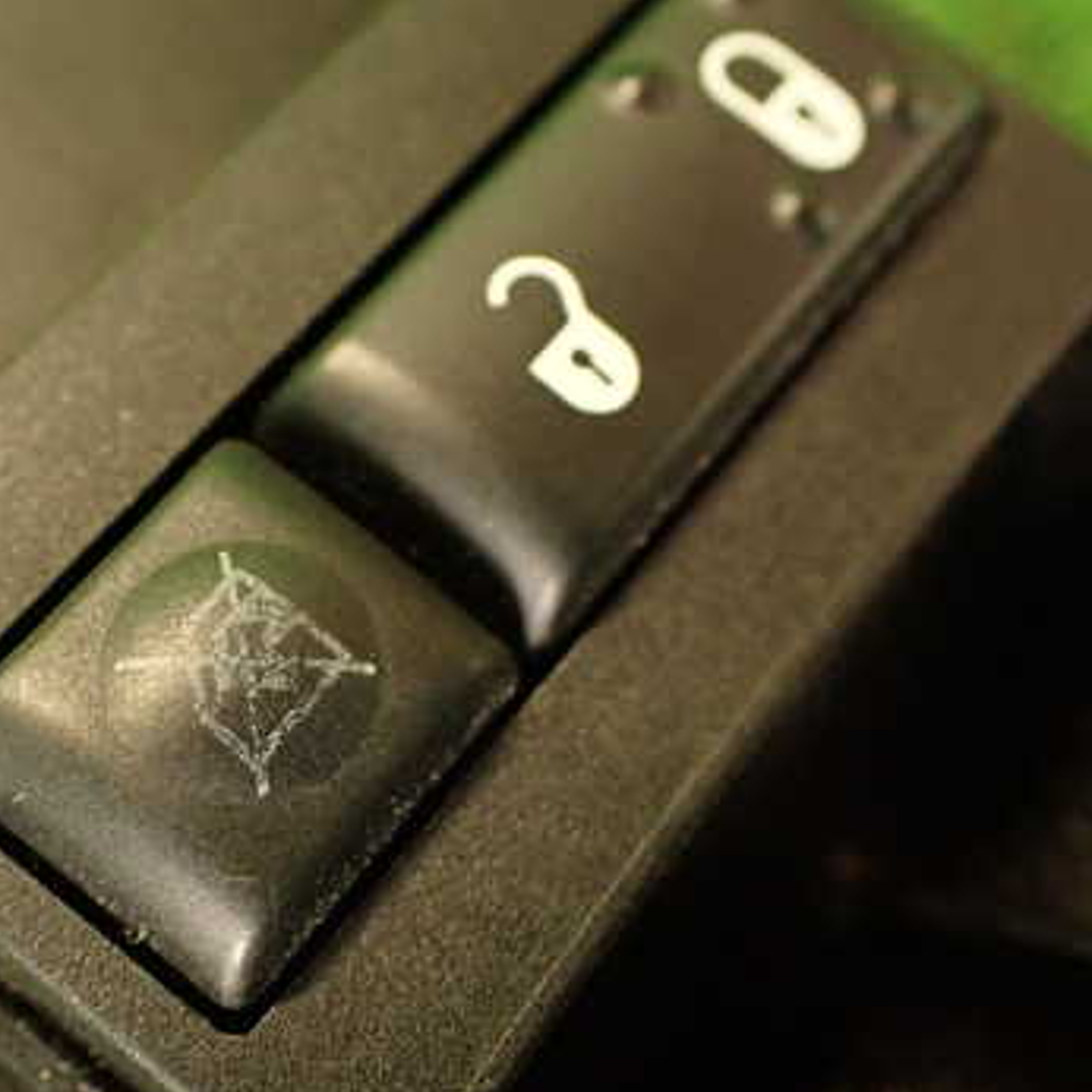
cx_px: 328
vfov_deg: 34.4
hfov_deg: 34.2
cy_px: 707
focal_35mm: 49
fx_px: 1749
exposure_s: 1/30
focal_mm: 5.79
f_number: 2.4
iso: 500
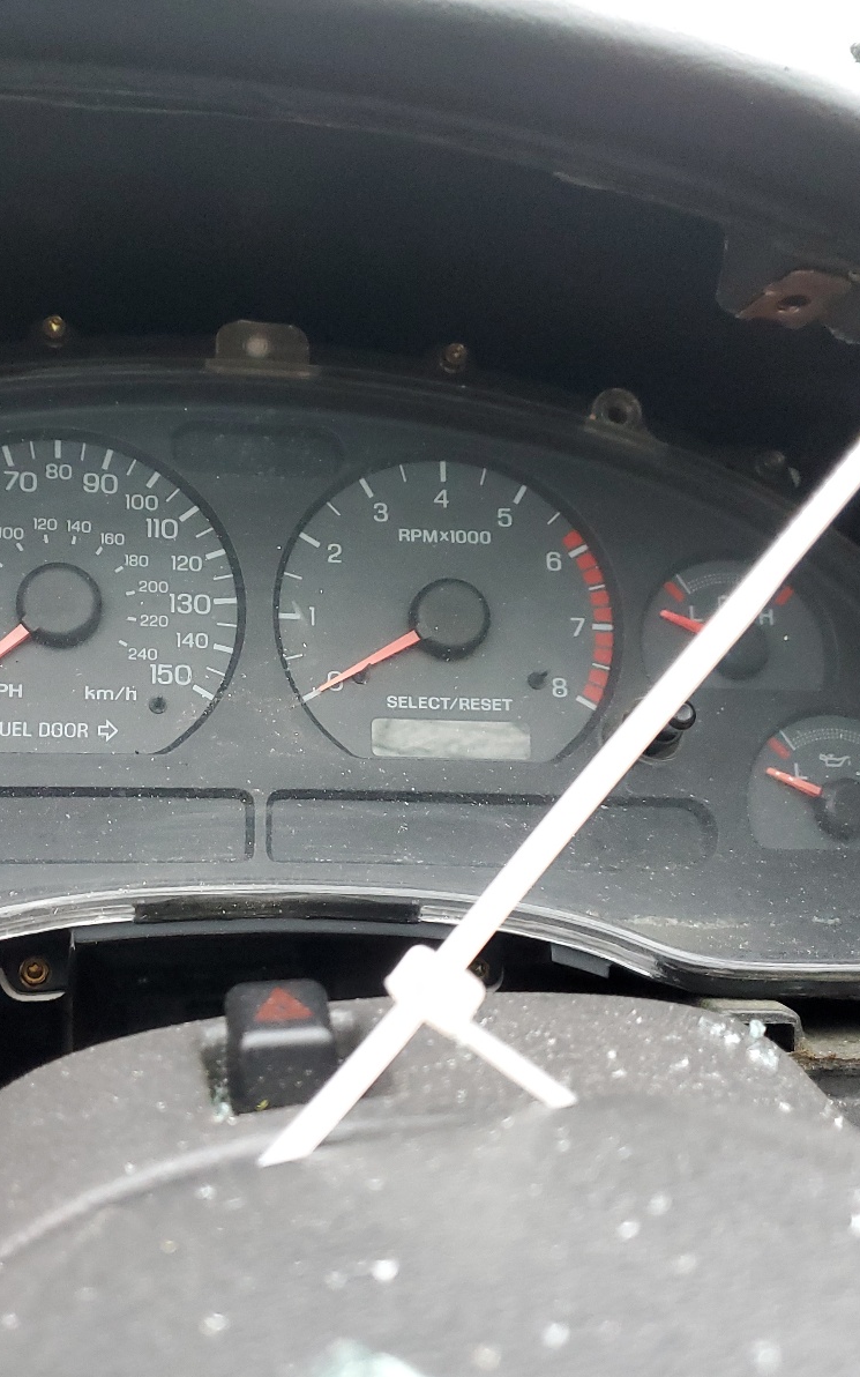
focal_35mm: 37
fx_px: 1388
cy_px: 692
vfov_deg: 52.7
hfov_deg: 34.1
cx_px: 284
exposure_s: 1/60.2
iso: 360
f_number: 1.5
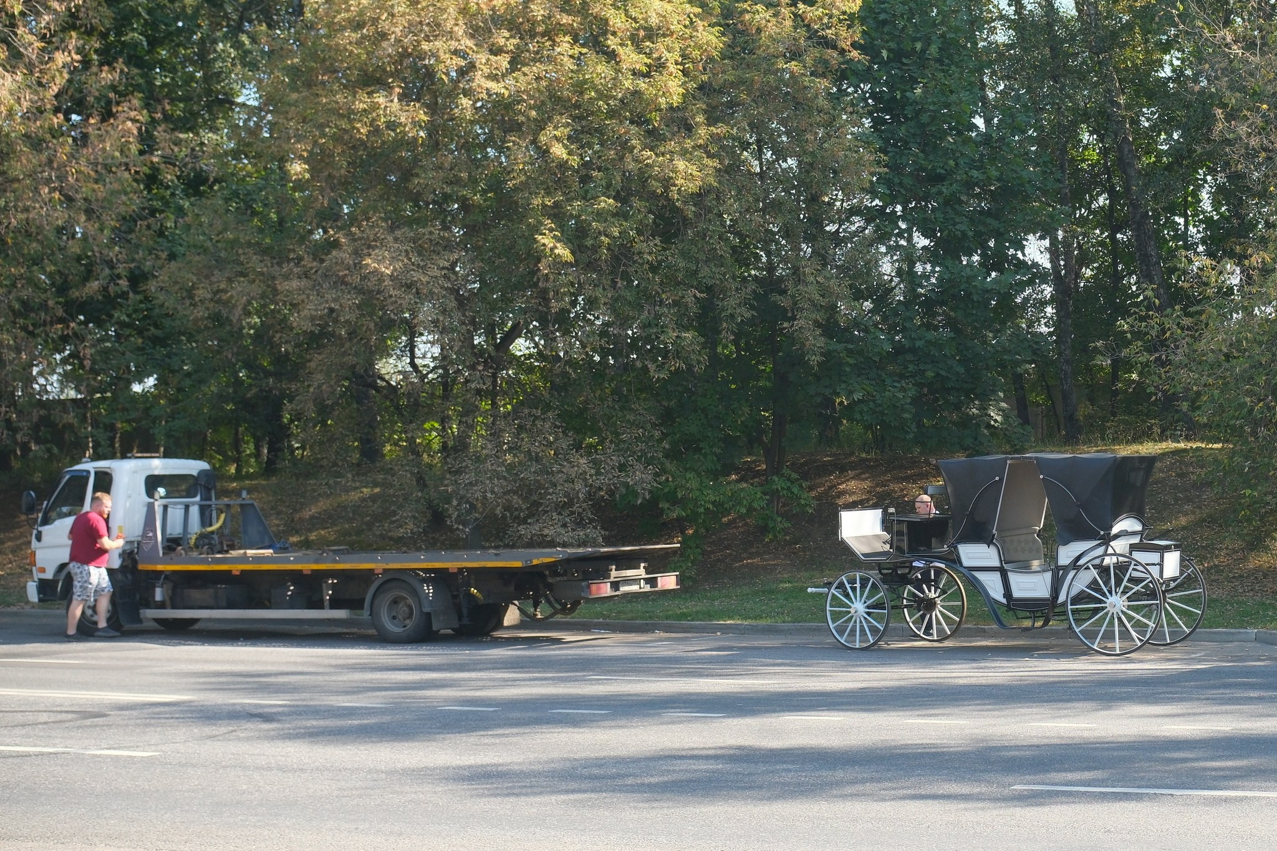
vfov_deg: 32.6
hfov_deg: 47.4
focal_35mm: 41
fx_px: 1454
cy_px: 426
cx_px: 638
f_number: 5.6
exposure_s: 1/480
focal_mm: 27
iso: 640
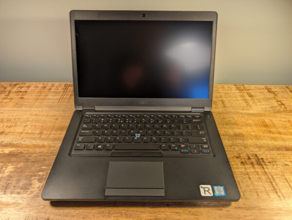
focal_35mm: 24
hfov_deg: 71.5
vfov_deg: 57.0
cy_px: 110
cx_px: 146
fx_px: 203
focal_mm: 6.9
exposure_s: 1/49
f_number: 1.68
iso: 99
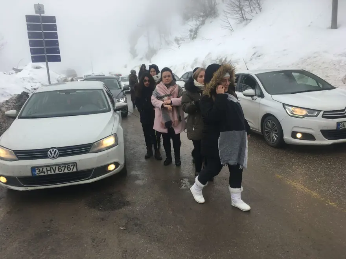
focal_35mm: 29
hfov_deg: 61.7
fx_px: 290
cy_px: 130
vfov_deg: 48.2
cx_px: 173
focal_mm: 4.15
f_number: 2.2
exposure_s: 1/635
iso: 25
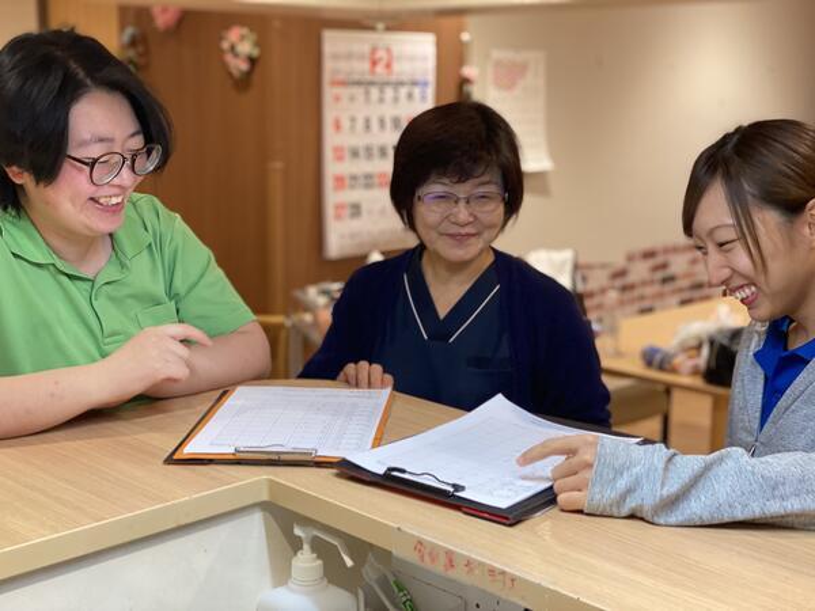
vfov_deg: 28.0
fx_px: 1224
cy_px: 306
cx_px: 408
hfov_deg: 36.8
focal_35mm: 52
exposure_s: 1/50
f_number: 2
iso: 160
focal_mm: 6
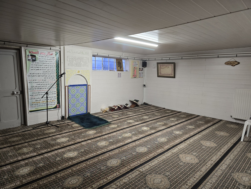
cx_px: 126
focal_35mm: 23
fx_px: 167
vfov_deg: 58.9
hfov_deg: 73.9
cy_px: 94
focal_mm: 6.3
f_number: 1.7
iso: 400
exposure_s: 1/100
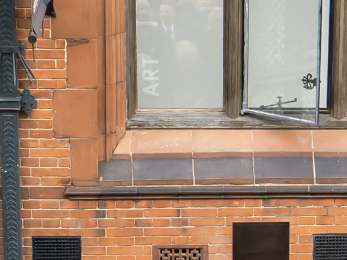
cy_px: 462
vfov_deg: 10.6
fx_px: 1322
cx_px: 284
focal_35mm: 132
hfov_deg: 14.8
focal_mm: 16
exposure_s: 1/320
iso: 400
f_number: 3.5
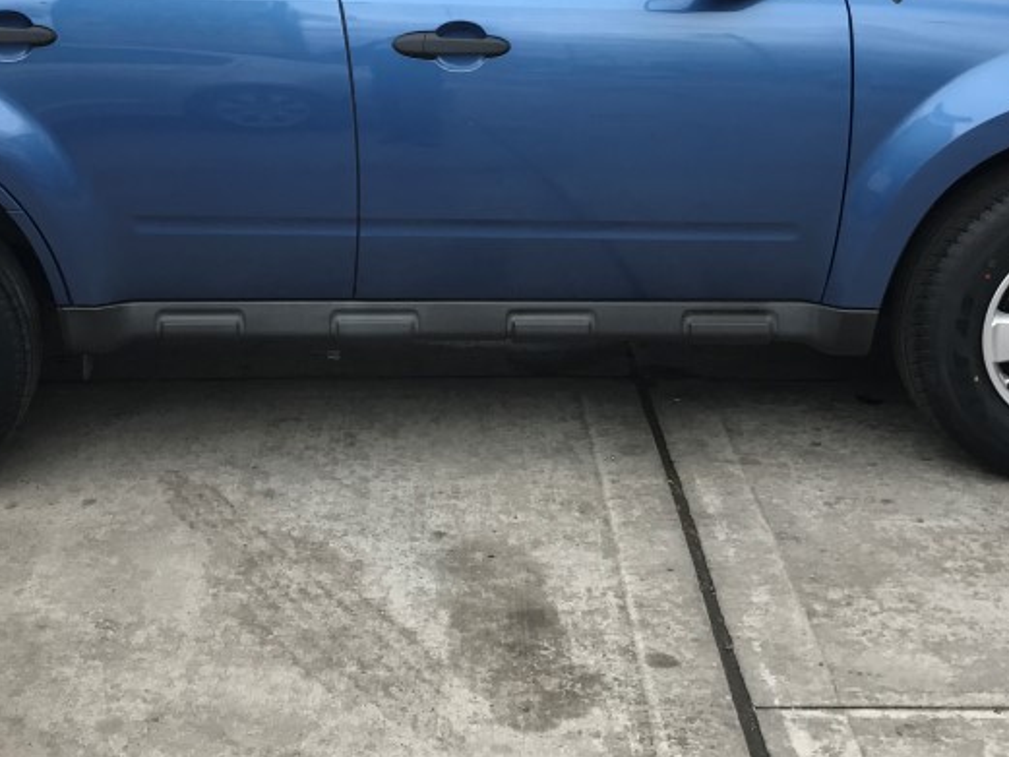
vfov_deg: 26.1
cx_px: 403
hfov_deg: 34.8
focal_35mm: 55
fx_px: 1604
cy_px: 143
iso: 20
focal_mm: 3.99
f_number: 1.8
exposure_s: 1/736
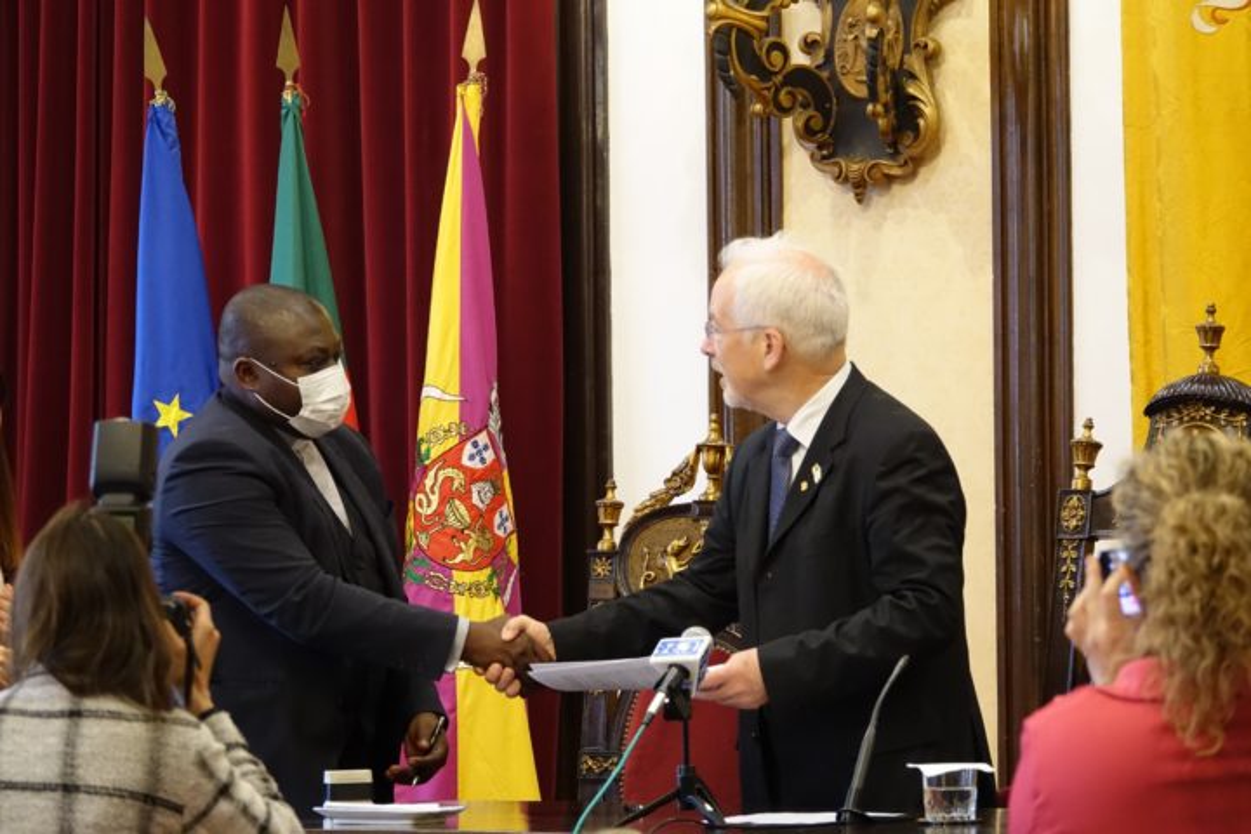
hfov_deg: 9.9
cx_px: 626
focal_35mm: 207
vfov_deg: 6.6
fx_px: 7193
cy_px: 417
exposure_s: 1/80
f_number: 4
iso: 1600
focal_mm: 75.77
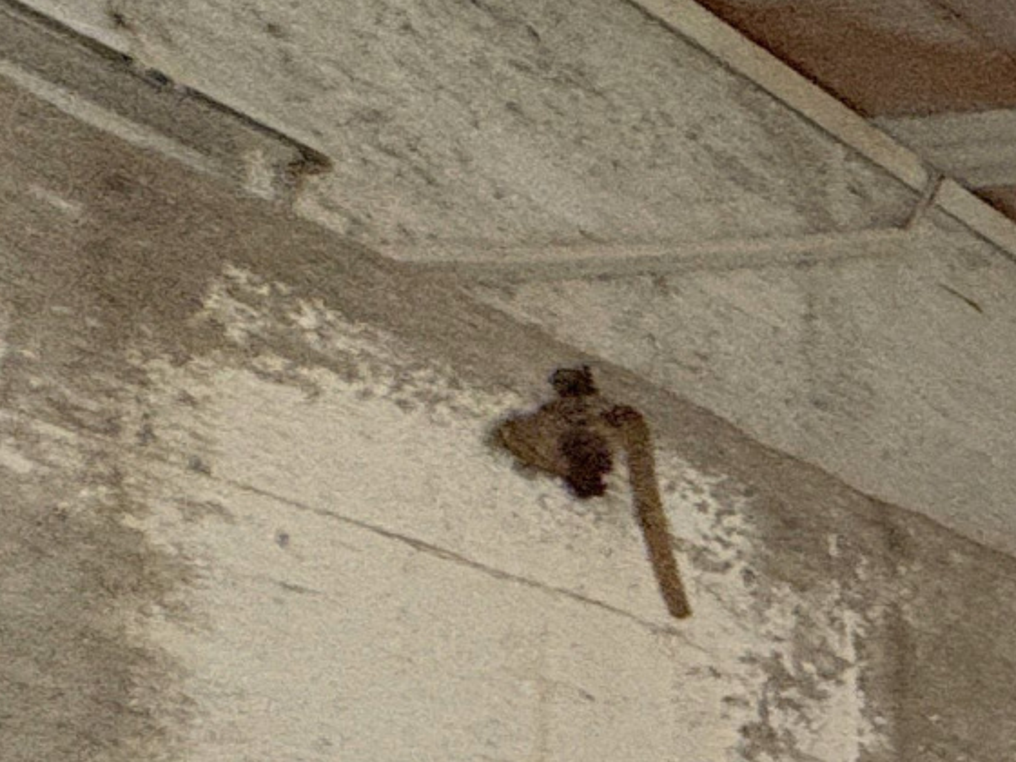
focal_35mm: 64
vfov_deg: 19.7
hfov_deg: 16.4
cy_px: 1168
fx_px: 1878
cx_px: 2299
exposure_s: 1/60
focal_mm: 2.22
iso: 500
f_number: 2.2
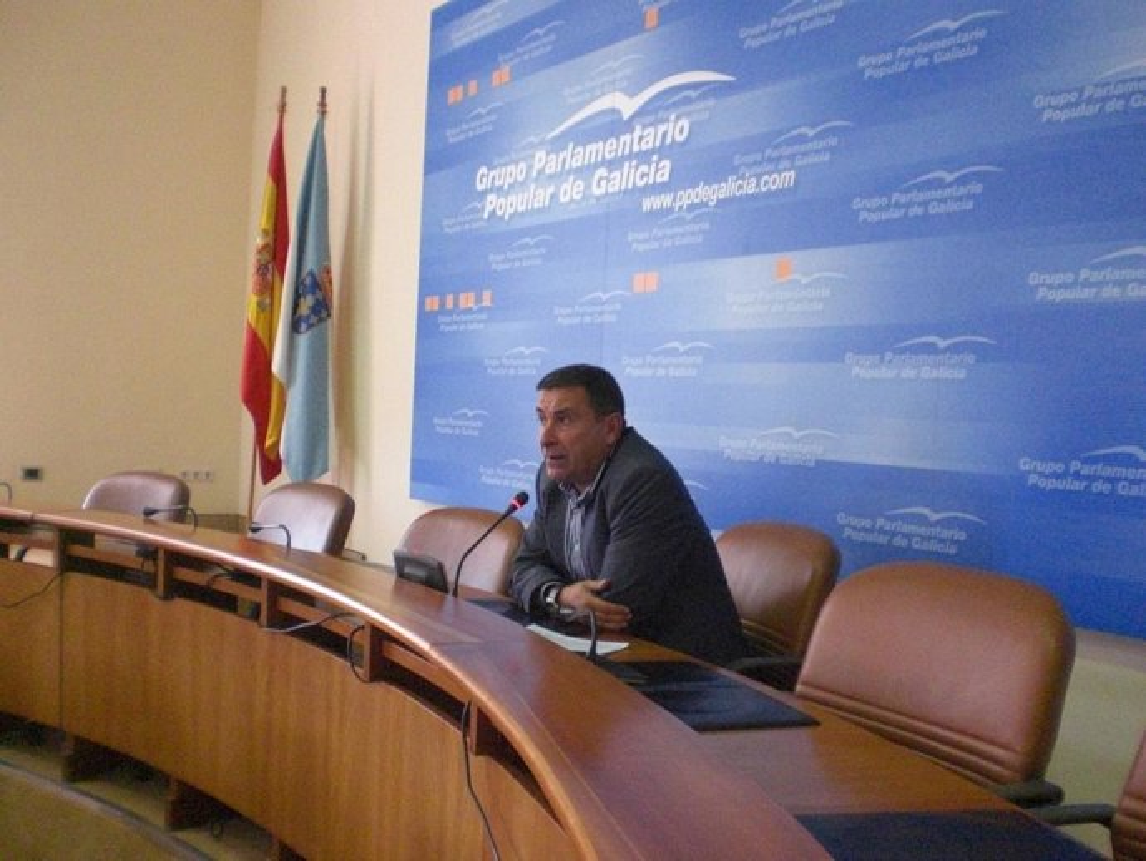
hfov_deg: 51.3
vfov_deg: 39.7
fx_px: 1192
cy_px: 430
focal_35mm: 36
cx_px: 573
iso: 800
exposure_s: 1/100
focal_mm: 6.3
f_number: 3.1
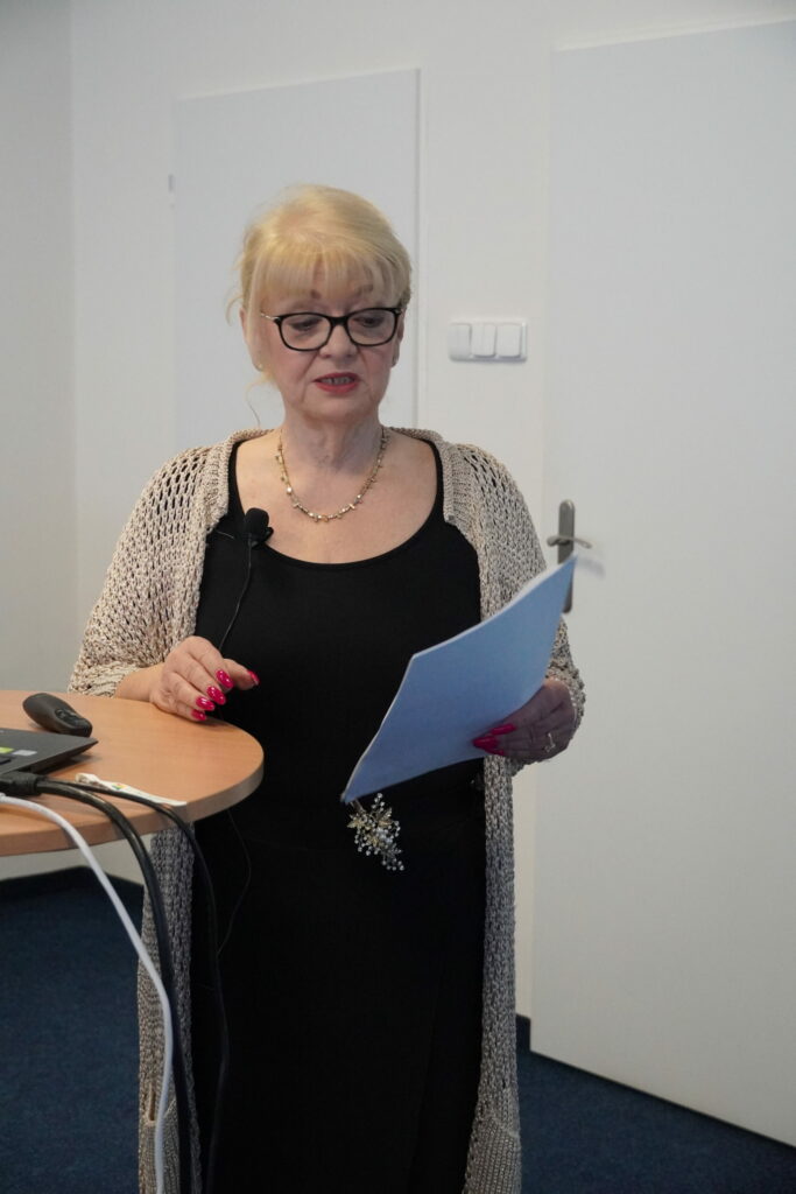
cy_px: 597
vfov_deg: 33.4
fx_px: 1989
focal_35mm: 60
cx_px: 398
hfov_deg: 22.6
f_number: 4.5
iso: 6400
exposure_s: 1/100
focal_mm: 40
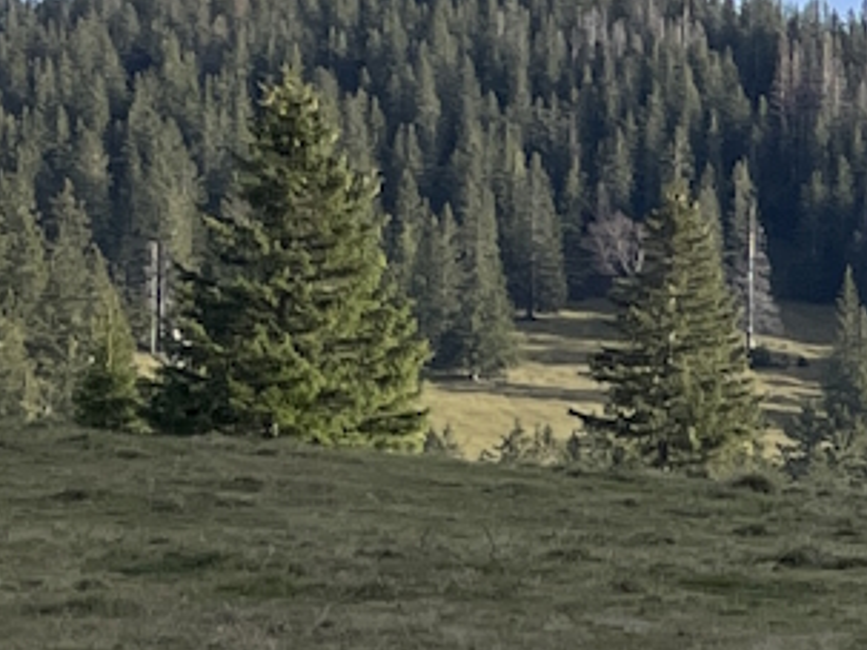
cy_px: 730
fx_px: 4131
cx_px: 2441
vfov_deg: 8.9
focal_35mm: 165
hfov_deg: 9.7
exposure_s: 1/2681
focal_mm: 4.2
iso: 32
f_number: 1.6
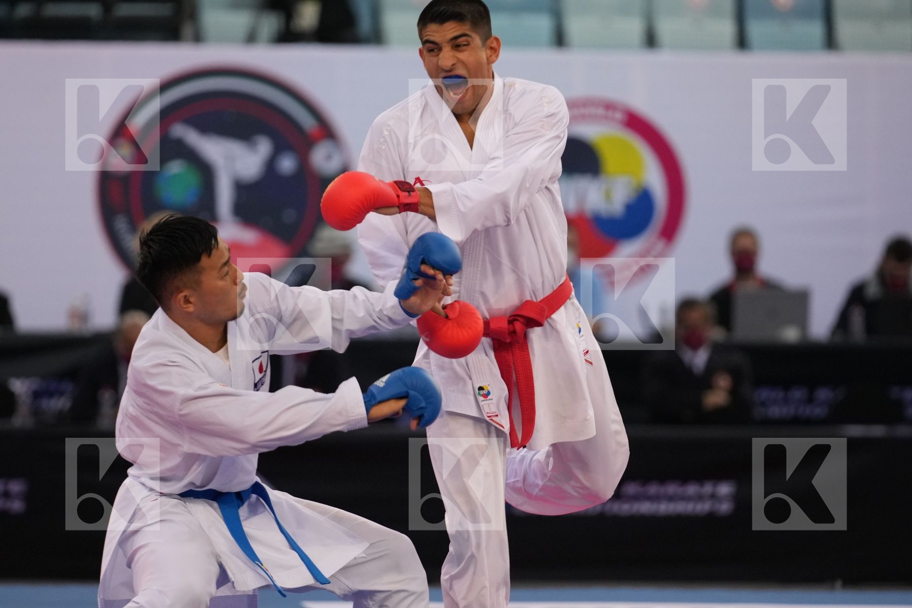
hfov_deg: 6.9
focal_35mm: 300
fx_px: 7599
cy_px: 304
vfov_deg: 4.6
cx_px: 456
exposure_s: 1/1000
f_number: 2.8
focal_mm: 200
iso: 2000
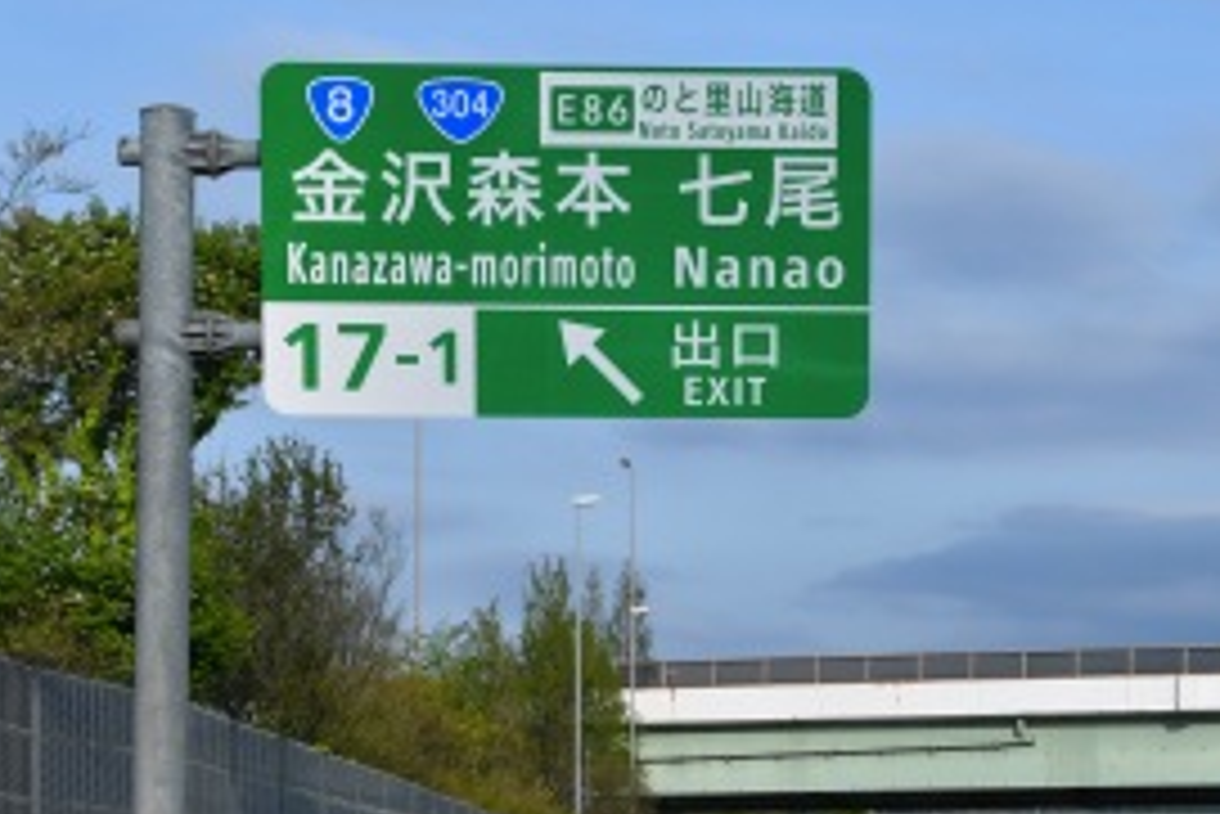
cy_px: 643
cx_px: 900
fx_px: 3899
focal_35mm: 115
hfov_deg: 17.7
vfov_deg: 11.9
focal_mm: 35
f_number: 11
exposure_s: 1/500
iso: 400
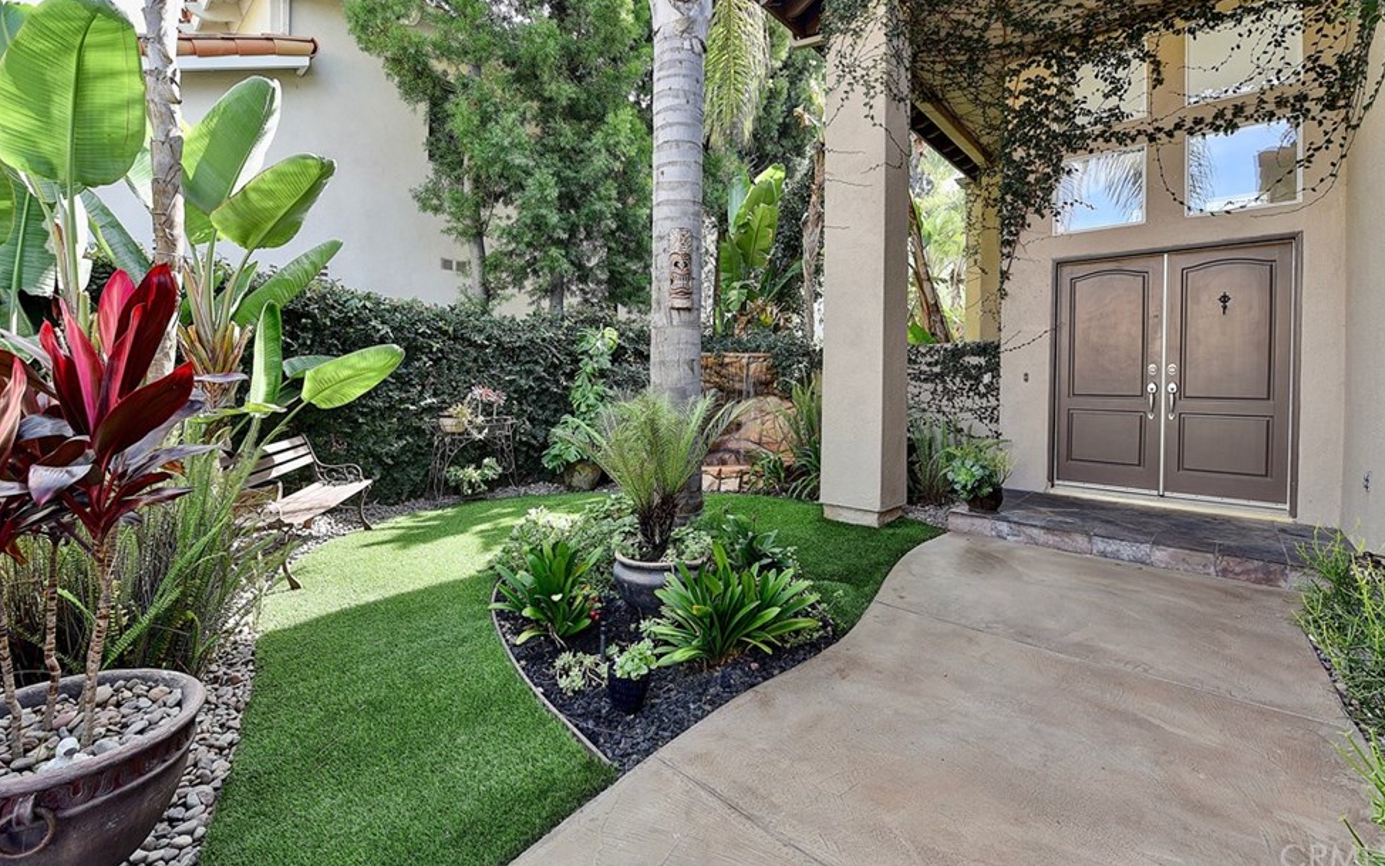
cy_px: 385
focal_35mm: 15
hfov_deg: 101.4
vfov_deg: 74.6
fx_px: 566
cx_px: 667
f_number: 7.1
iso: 200
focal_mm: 14
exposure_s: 1/60
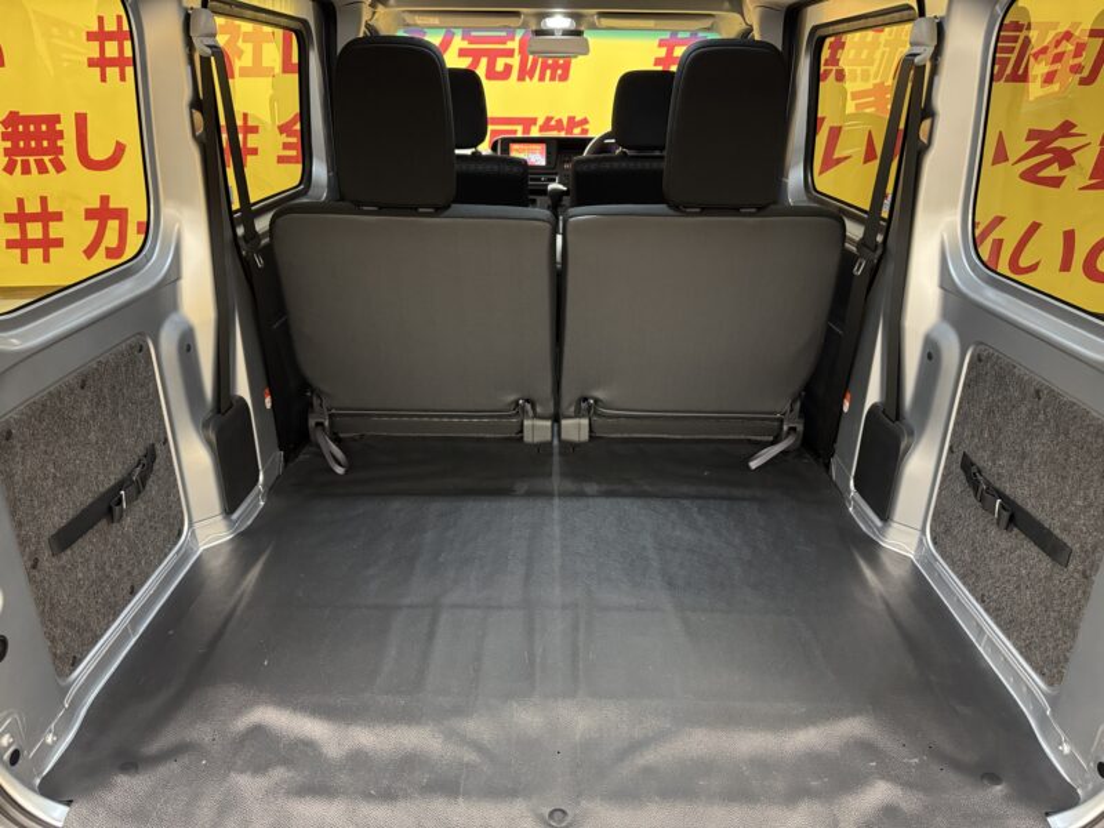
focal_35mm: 24
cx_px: 552
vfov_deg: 56.8
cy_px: 414
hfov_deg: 71.6
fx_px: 765
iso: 640
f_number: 1.78
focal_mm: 6.76
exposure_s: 1/33
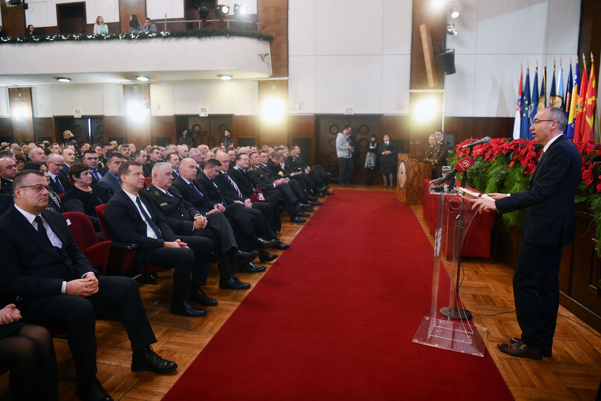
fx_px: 401
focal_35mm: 24
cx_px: 300
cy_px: 200
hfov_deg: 73.7
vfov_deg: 53.1
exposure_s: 1/100
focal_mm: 24
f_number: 2.8
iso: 2000
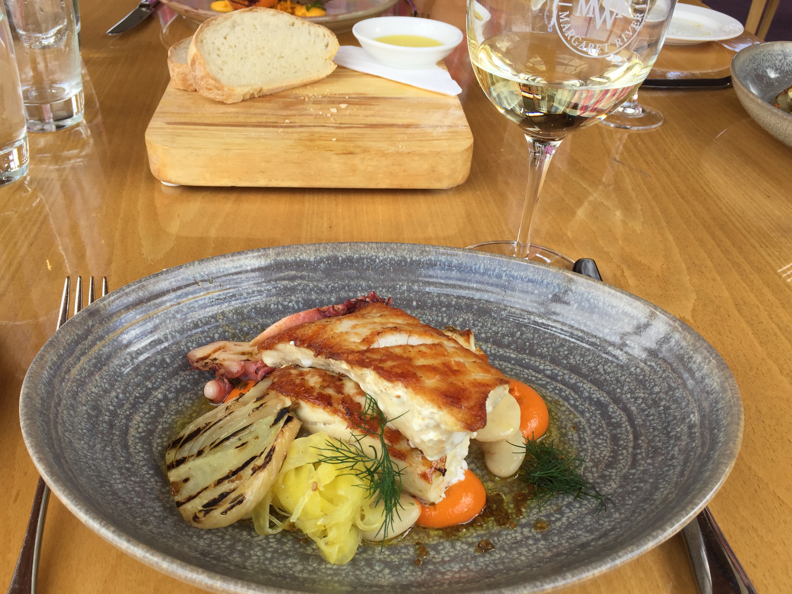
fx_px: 709
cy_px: 310
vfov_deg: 45.4
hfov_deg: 58.3
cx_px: 391
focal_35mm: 31
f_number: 2.2
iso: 32
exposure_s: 1/332
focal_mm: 4.15
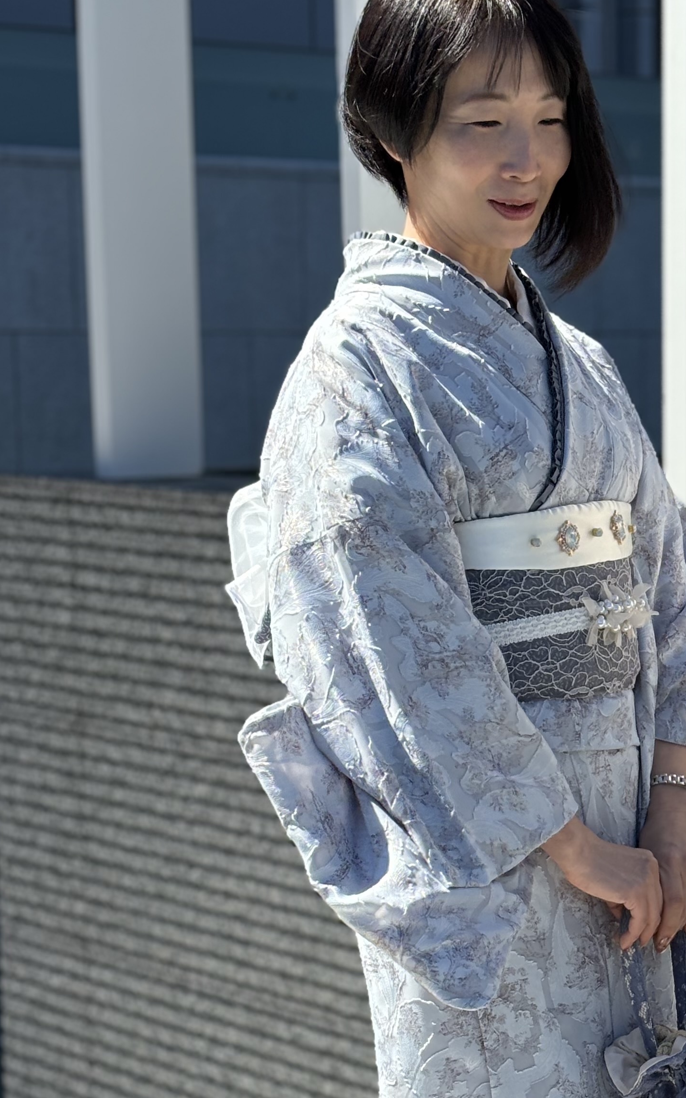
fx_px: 2901
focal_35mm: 97
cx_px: 720
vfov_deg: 21.3
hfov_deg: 13.3
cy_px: 795
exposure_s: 1/2151
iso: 40
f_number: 1.6
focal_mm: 5.96
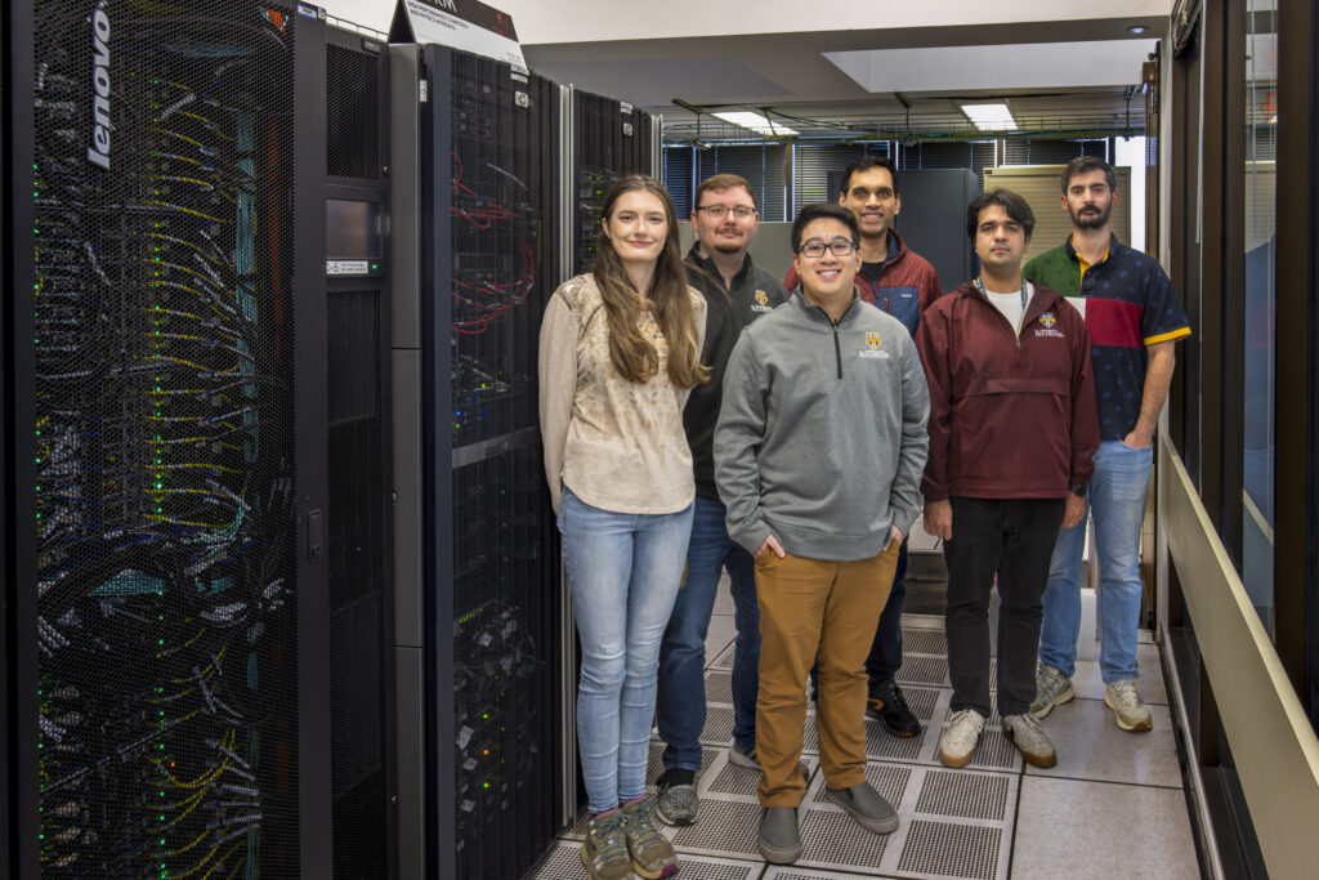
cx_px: 660
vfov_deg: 43.6
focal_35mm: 30
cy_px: 440
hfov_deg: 61.9
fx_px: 1099
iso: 1600
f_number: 8
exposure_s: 1/8
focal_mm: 30
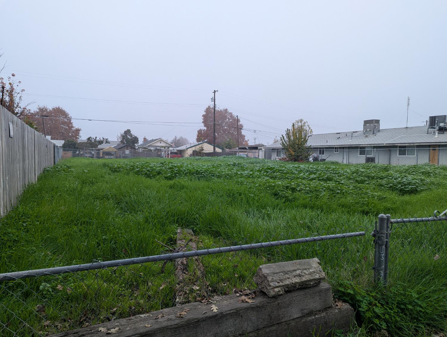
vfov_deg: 56.9
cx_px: 224
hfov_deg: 71.5
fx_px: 310
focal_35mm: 24
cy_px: 168
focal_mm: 6.81
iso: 48
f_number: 1.85
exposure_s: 1/639
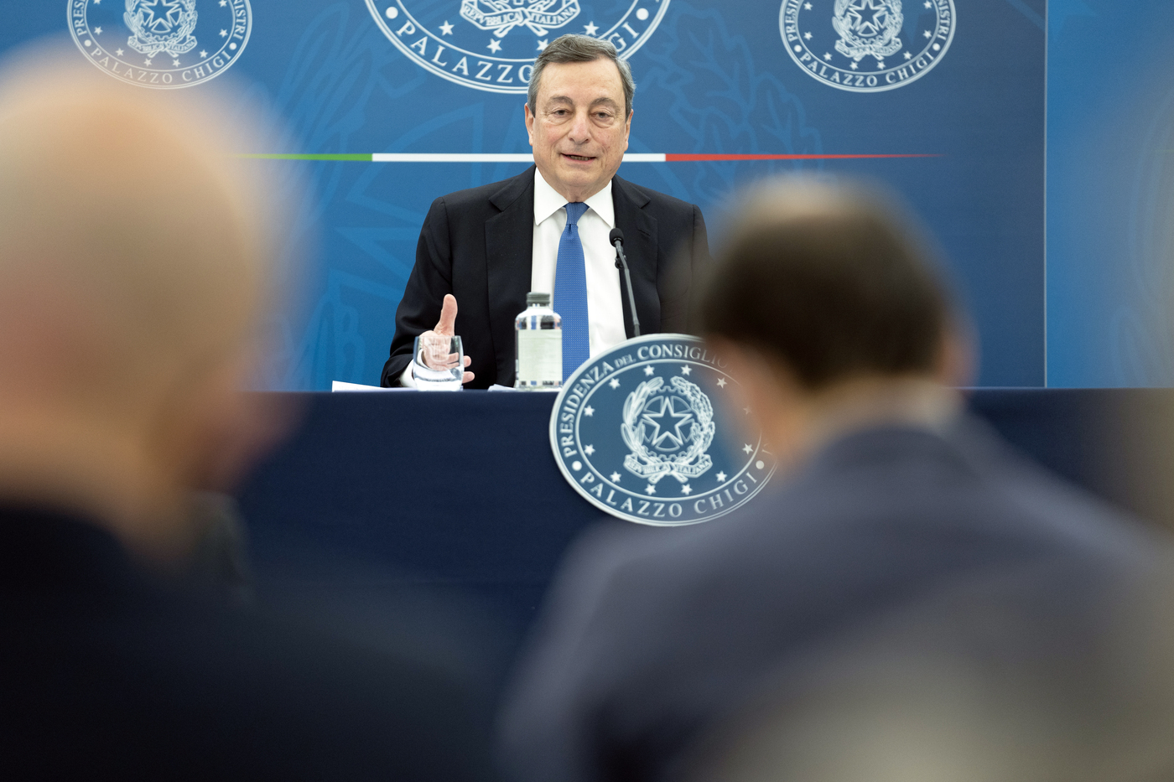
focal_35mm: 186
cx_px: 587
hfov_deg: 11.1
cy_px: 391
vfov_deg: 7.4
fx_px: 6065
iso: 1250
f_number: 2.8
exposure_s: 1/250
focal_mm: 186
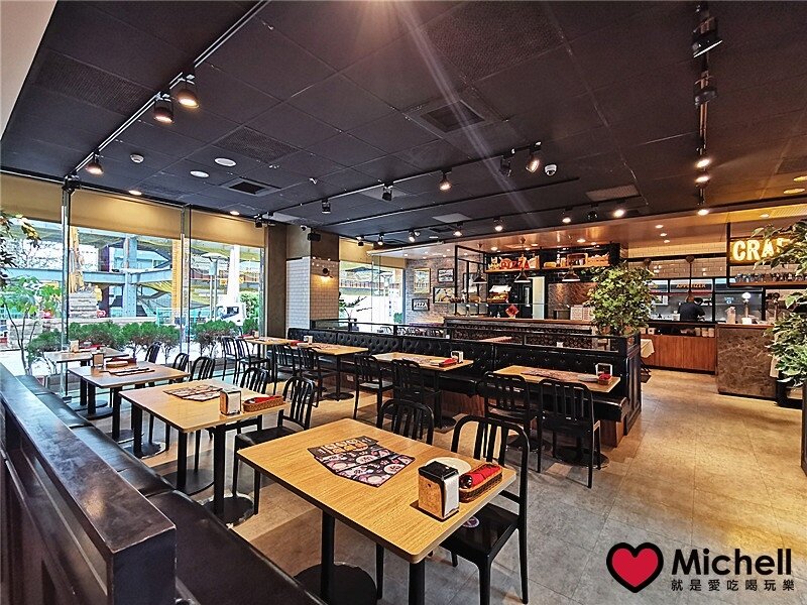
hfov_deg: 94.5
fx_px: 373
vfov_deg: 78.1
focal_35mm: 16
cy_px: 302
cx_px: 404
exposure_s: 1/50
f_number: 2.2
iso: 200
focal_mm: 2.35
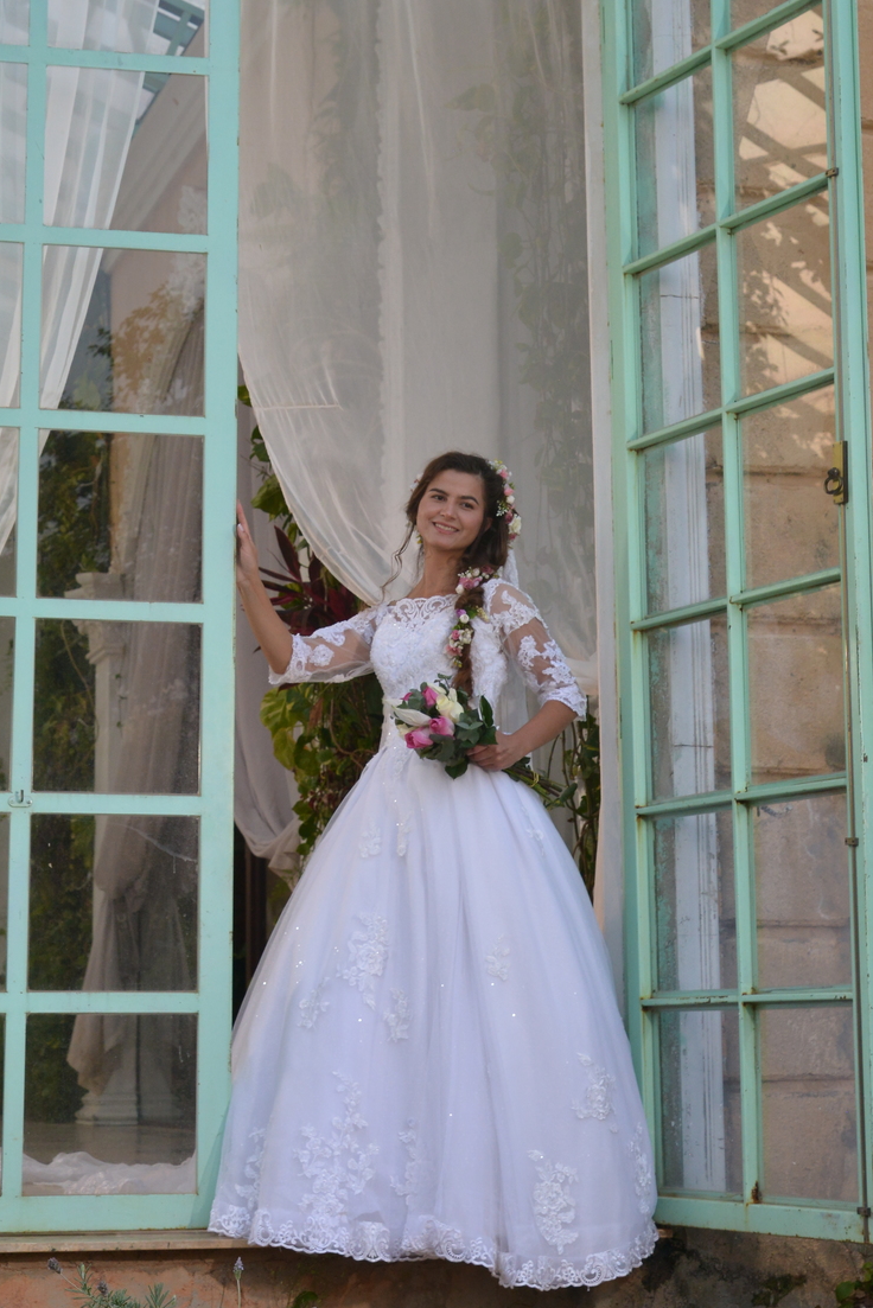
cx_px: 321
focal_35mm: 75
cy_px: 350
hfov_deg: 18.2
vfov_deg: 26.7
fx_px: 2726
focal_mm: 46
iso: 1100
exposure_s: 1/320
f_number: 6.3
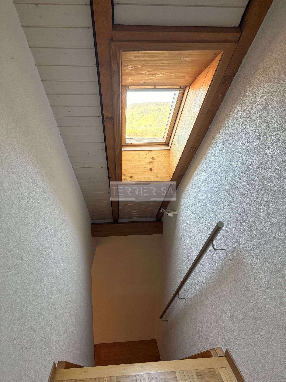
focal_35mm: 26
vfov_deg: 67.3
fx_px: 286
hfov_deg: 53.1
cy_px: 191
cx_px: 143
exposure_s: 1/60
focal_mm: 5.96
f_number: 1.6
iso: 160
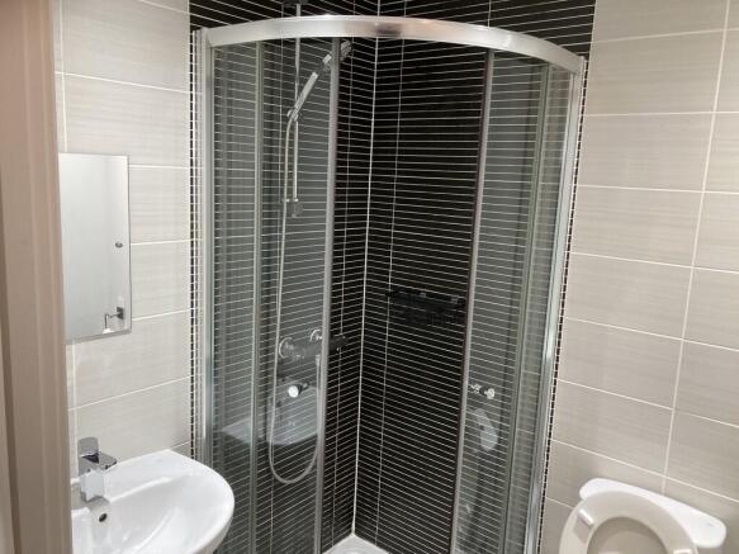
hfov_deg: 63.5
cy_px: 277
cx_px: 370
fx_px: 598
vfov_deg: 49.7
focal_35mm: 28
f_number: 1.8
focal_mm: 3.99
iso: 125
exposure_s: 1/50
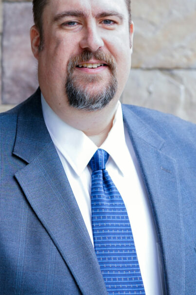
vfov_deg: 17.6
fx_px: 947
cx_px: 86
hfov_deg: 11.8
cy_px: 123
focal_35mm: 116
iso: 320
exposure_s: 1/320
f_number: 2.8
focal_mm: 50
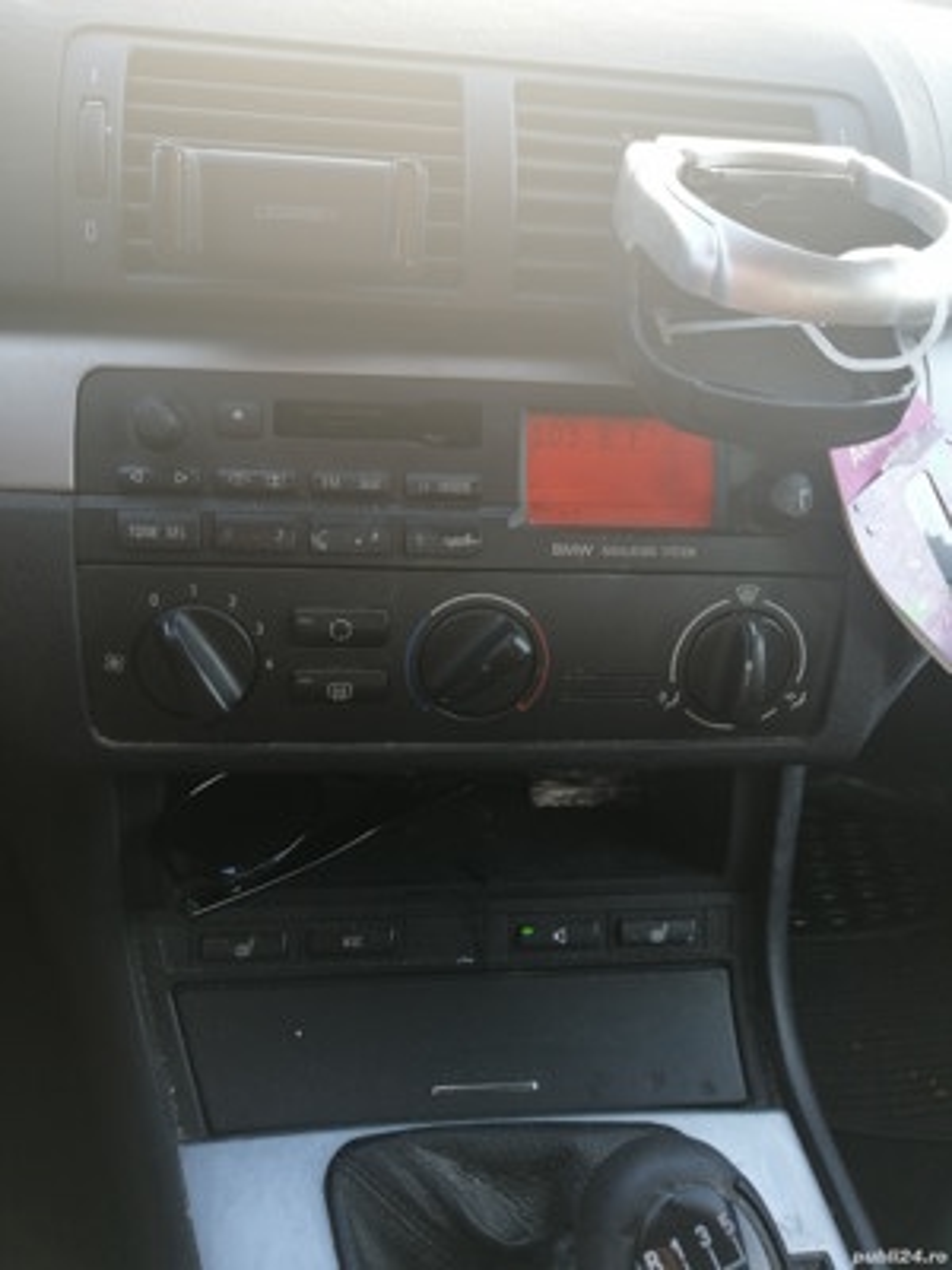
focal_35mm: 26
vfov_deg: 67.3
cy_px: 635
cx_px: 476
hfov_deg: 53.1
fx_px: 953
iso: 50
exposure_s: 1/100
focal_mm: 3.95
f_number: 1.8
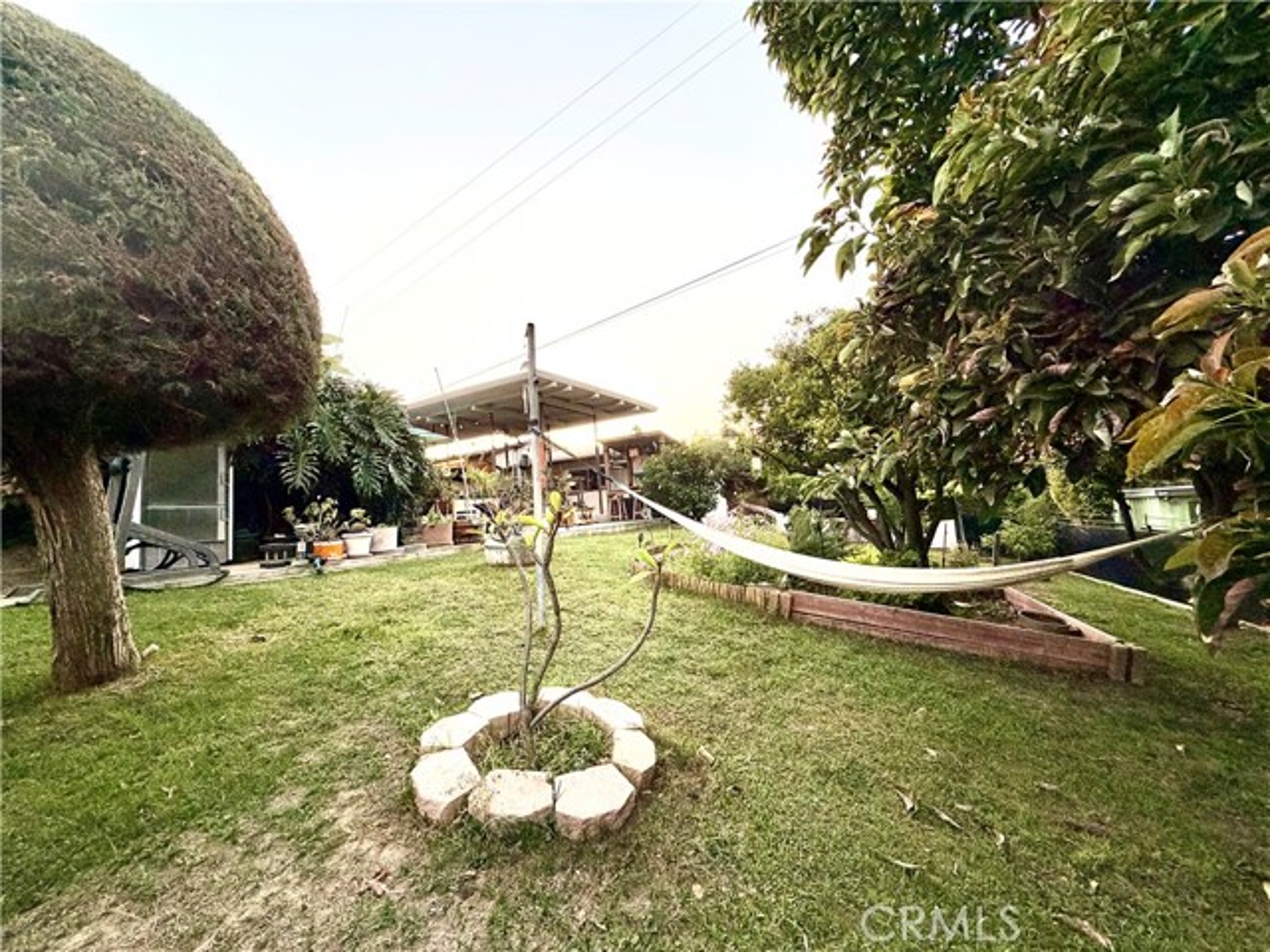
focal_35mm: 14
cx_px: 635
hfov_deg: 102.1
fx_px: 514
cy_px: 476
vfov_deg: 85.7
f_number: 2.2
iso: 125
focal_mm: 2.22
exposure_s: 1/121
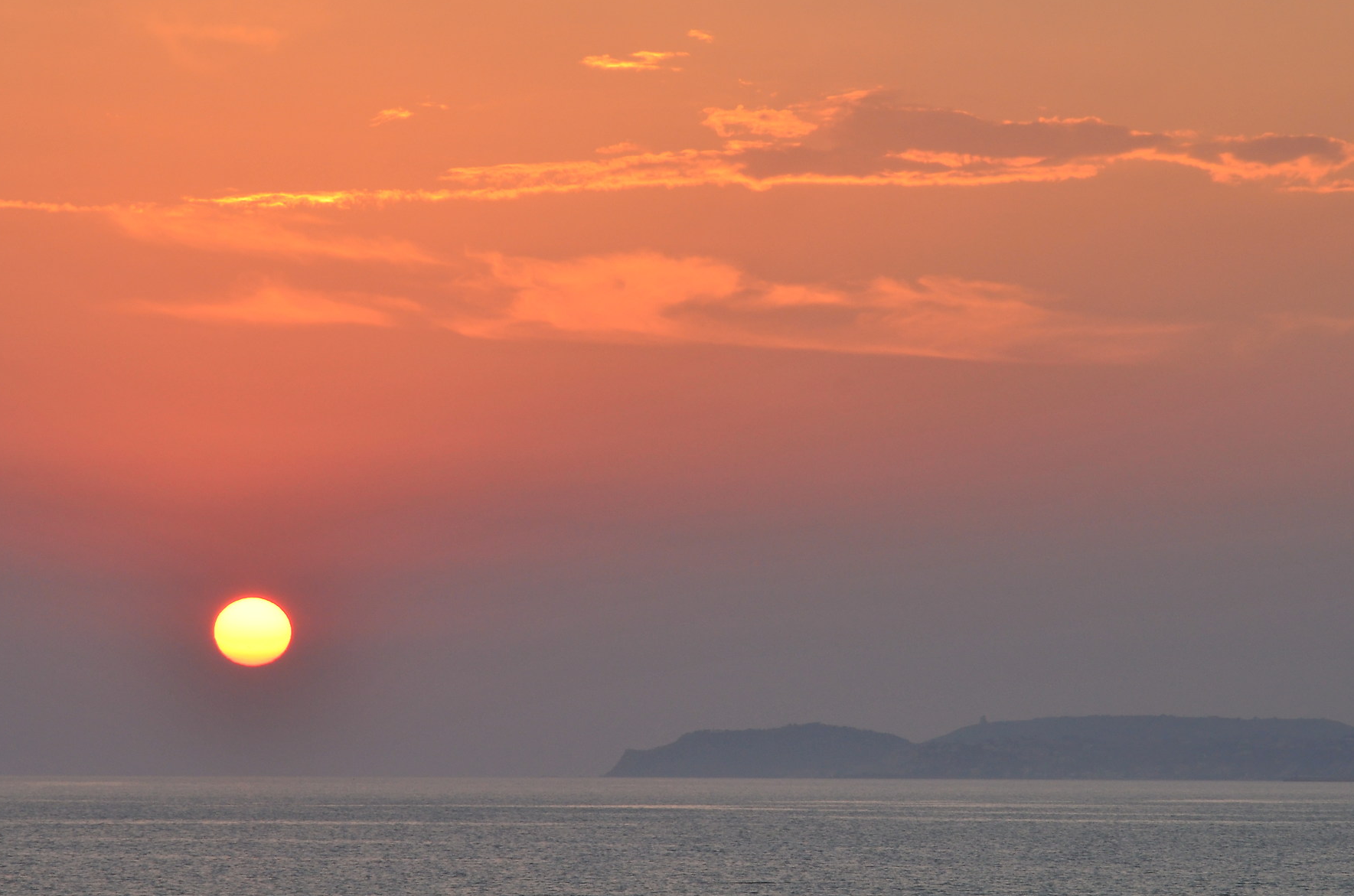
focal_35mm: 214
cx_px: 775
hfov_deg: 9.7
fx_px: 8019
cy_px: 495
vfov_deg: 6.4
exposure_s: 1/125
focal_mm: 105
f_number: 11
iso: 400
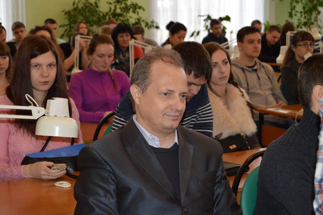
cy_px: 108
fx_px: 740
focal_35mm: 82
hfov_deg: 24.6
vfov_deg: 16.5
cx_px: 162
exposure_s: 1/60
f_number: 5.6
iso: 1600
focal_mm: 55
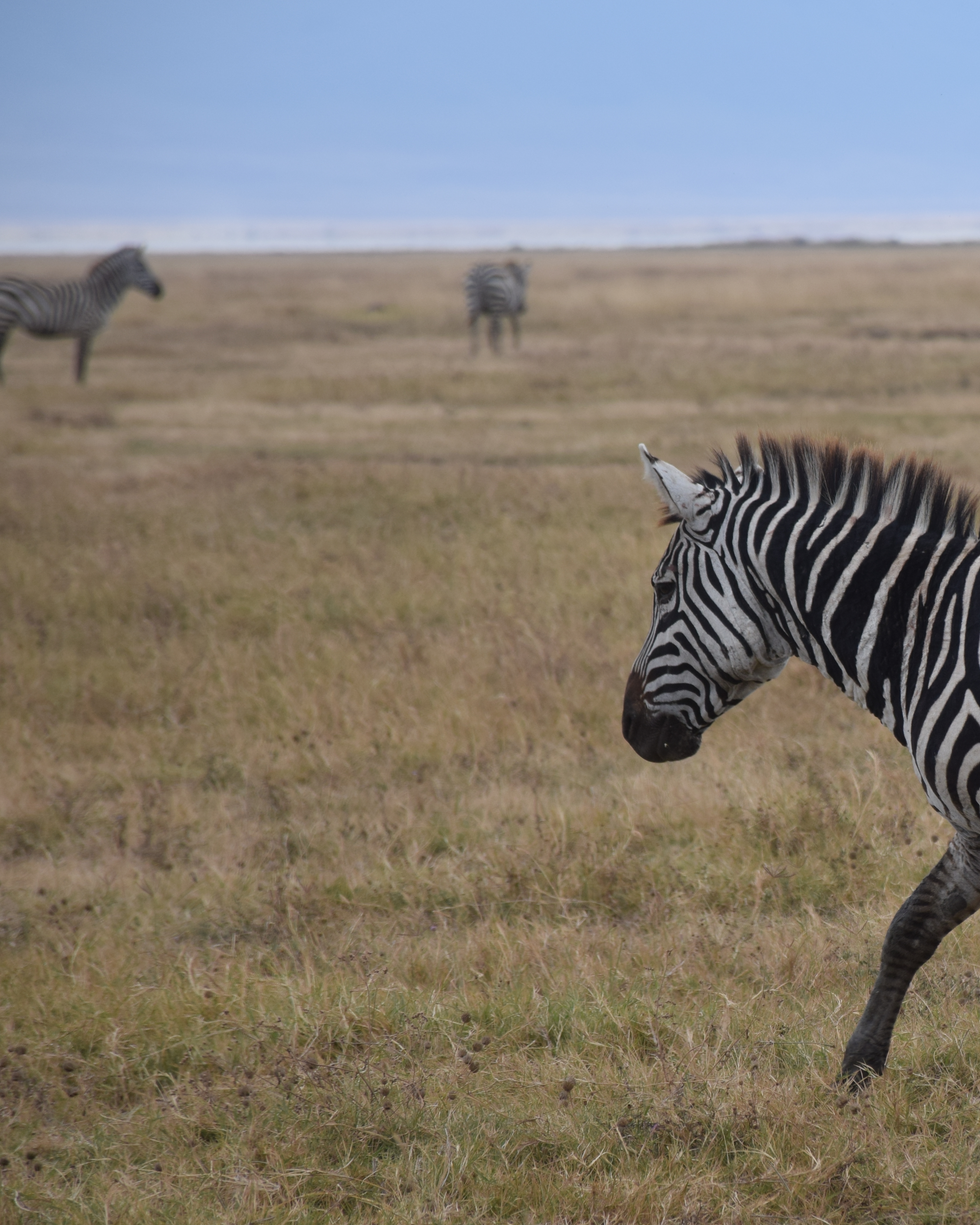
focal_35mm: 340
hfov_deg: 4.5
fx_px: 12328
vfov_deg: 5.7
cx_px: 907
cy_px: 684
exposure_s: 1/500
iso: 200
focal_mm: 140
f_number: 5.6
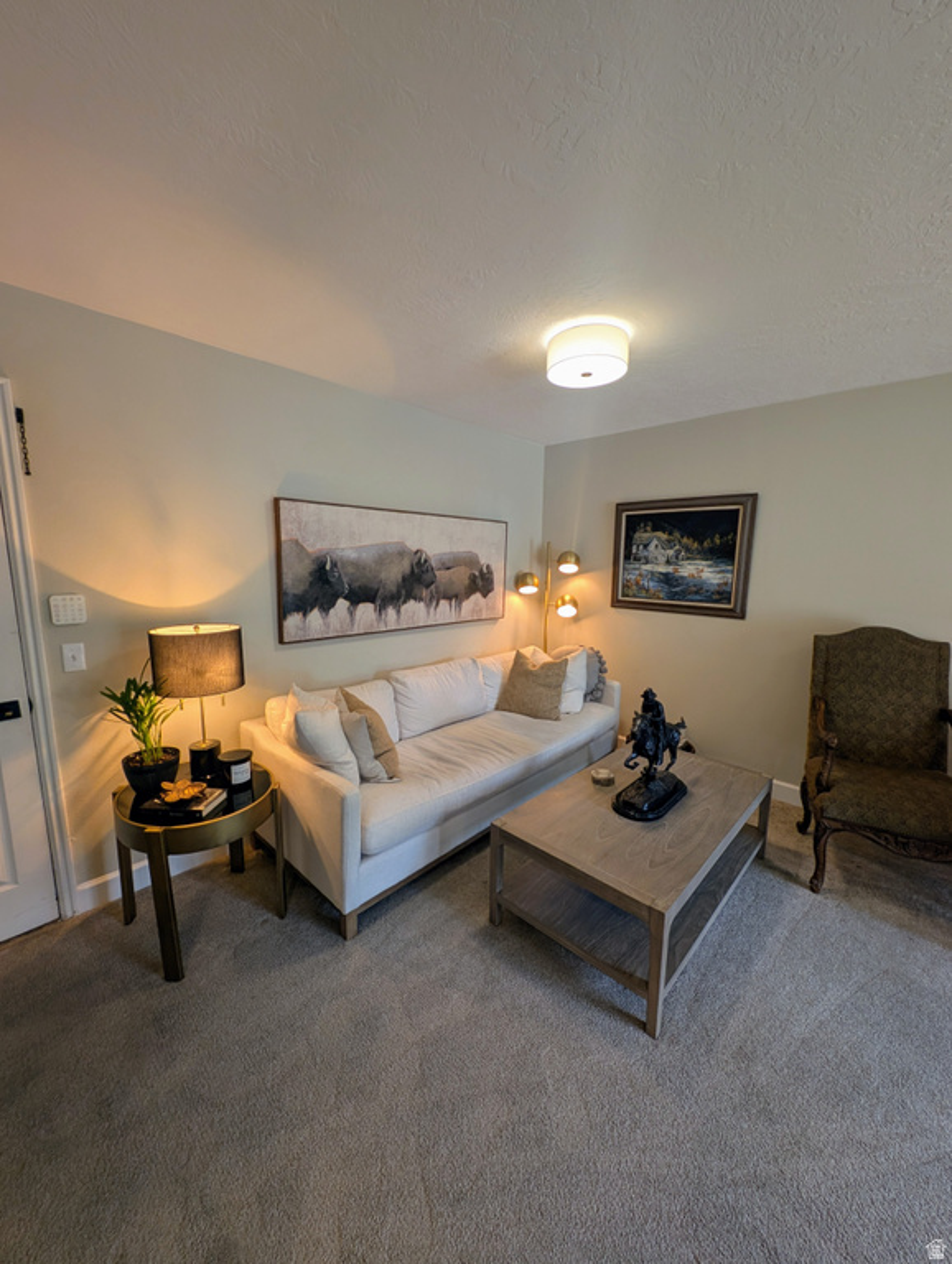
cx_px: 476
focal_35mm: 12
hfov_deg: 94.6
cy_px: 632
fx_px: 439
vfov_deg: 110.5
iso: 49
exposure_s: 1/40
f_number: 1.95
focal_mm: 2.23
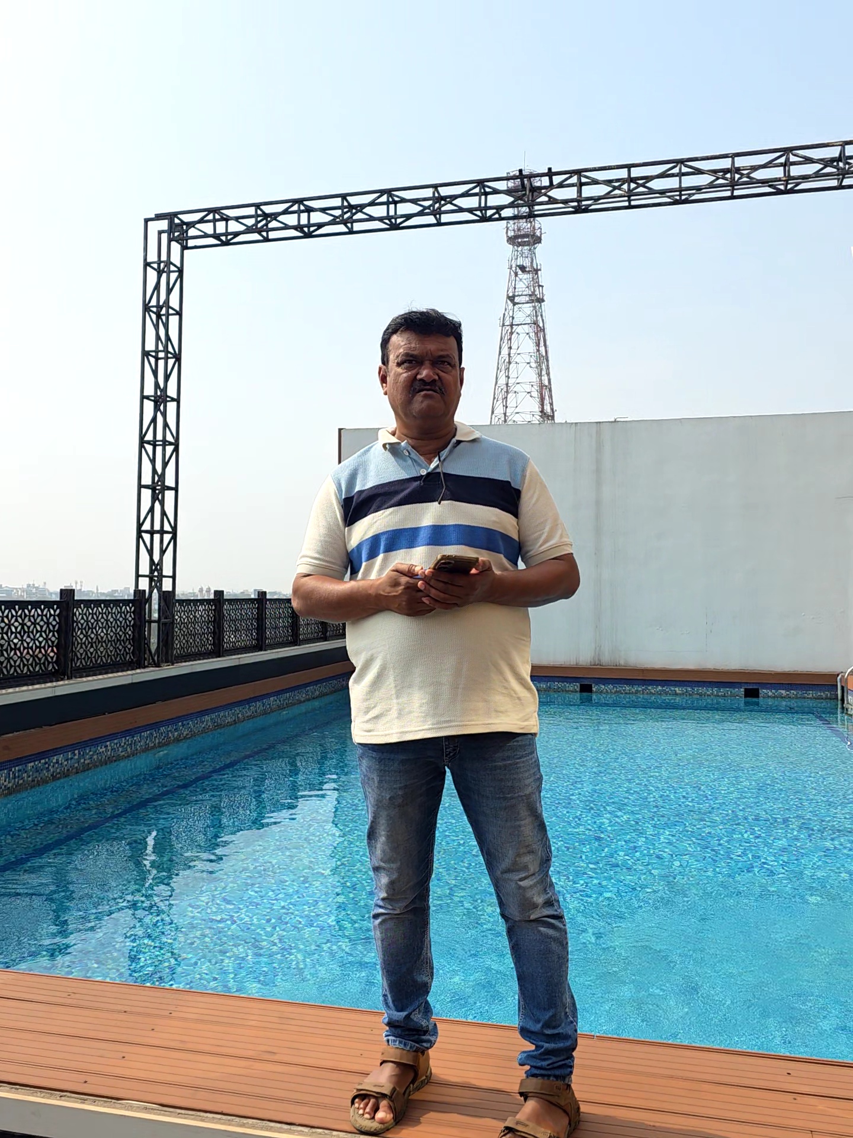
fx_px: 756
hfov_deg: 58.9
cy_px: 569
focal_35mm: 23
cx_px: 426
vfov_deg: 73.9
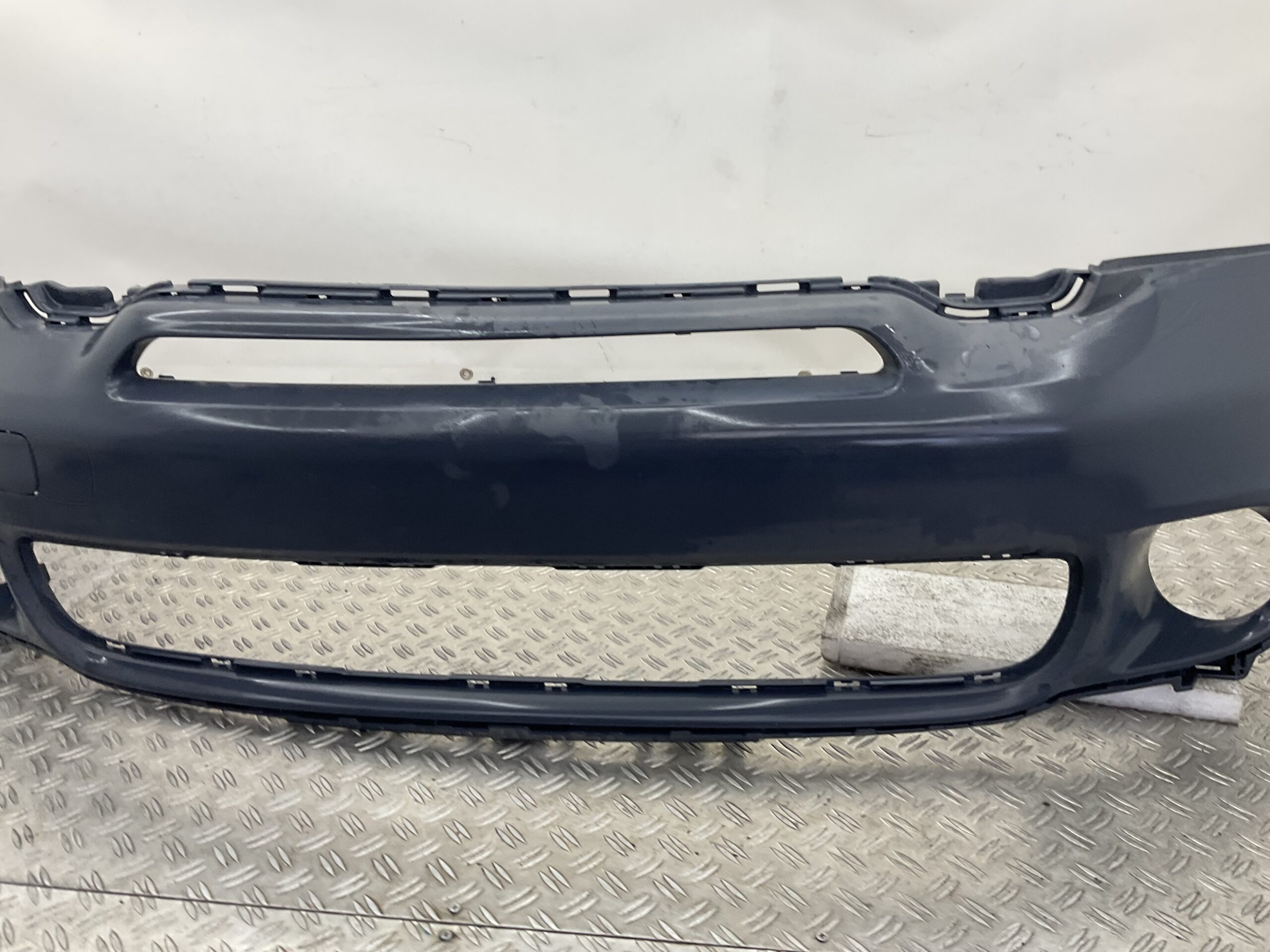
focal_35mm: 29
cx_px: 635
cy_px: 476
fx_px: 1064
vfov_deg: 48.2
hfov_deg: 61.7
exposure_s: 1/120
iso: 32
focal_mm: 3
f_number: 1.8
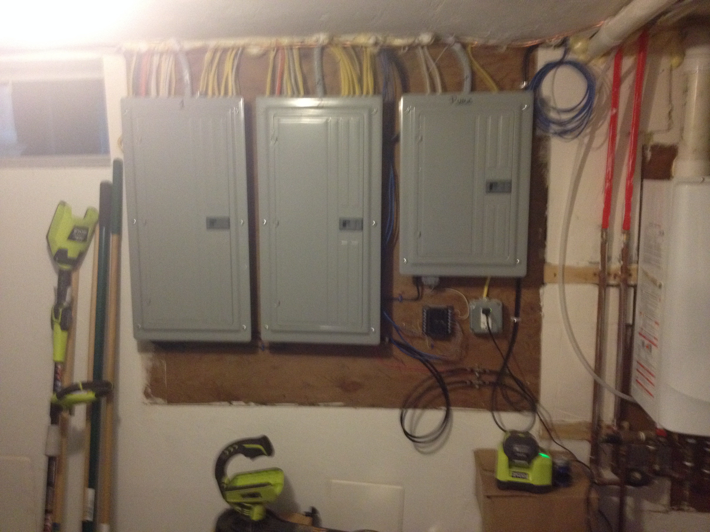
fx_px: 718
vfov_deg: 40.7
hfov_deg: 52.6
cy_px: 266
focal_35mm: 35
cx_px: 355
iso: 320
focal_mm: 4.28
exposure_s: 1/20
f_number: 2.4
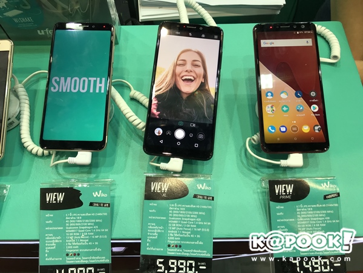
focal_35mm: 28
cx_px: 182
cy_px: 136
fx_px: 294
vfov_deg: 49.7
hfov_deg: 63.4
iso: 32
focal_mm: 3.99
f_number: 1.8
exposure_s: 1/100
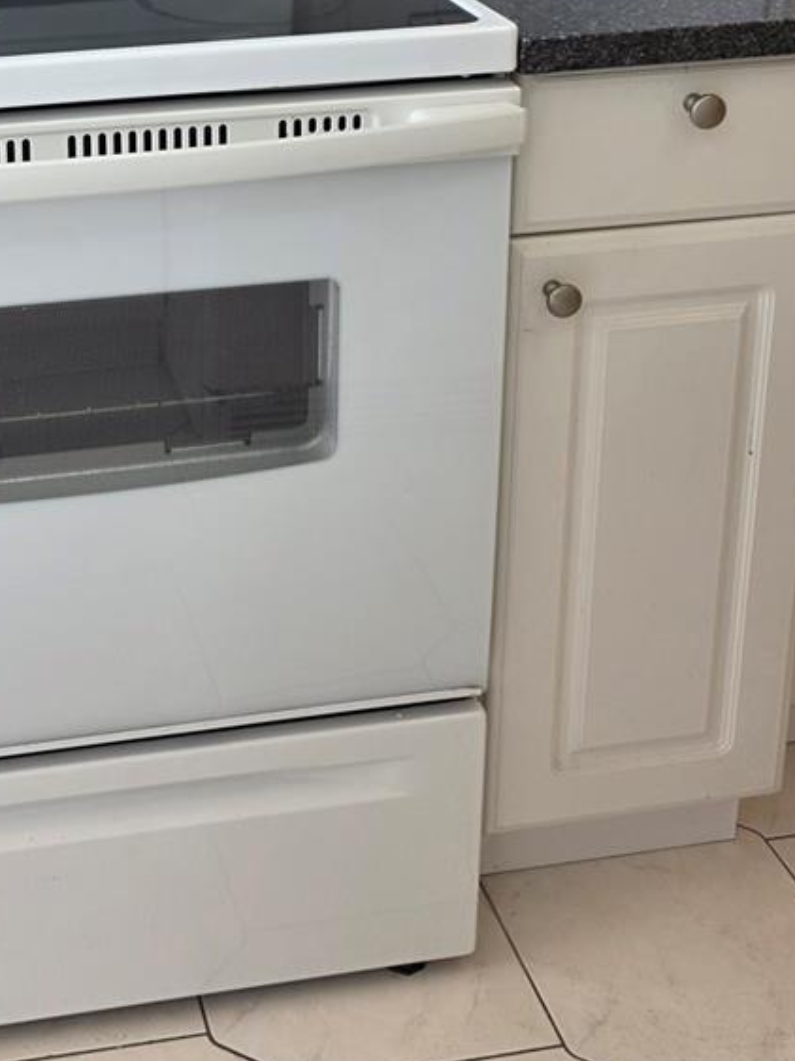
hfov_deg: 28.0
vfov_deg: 34.7
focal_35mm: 49
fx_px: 1501
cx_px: 11
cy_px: -45
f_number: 1.7
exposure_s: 1/120
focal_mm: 6.3
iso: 50
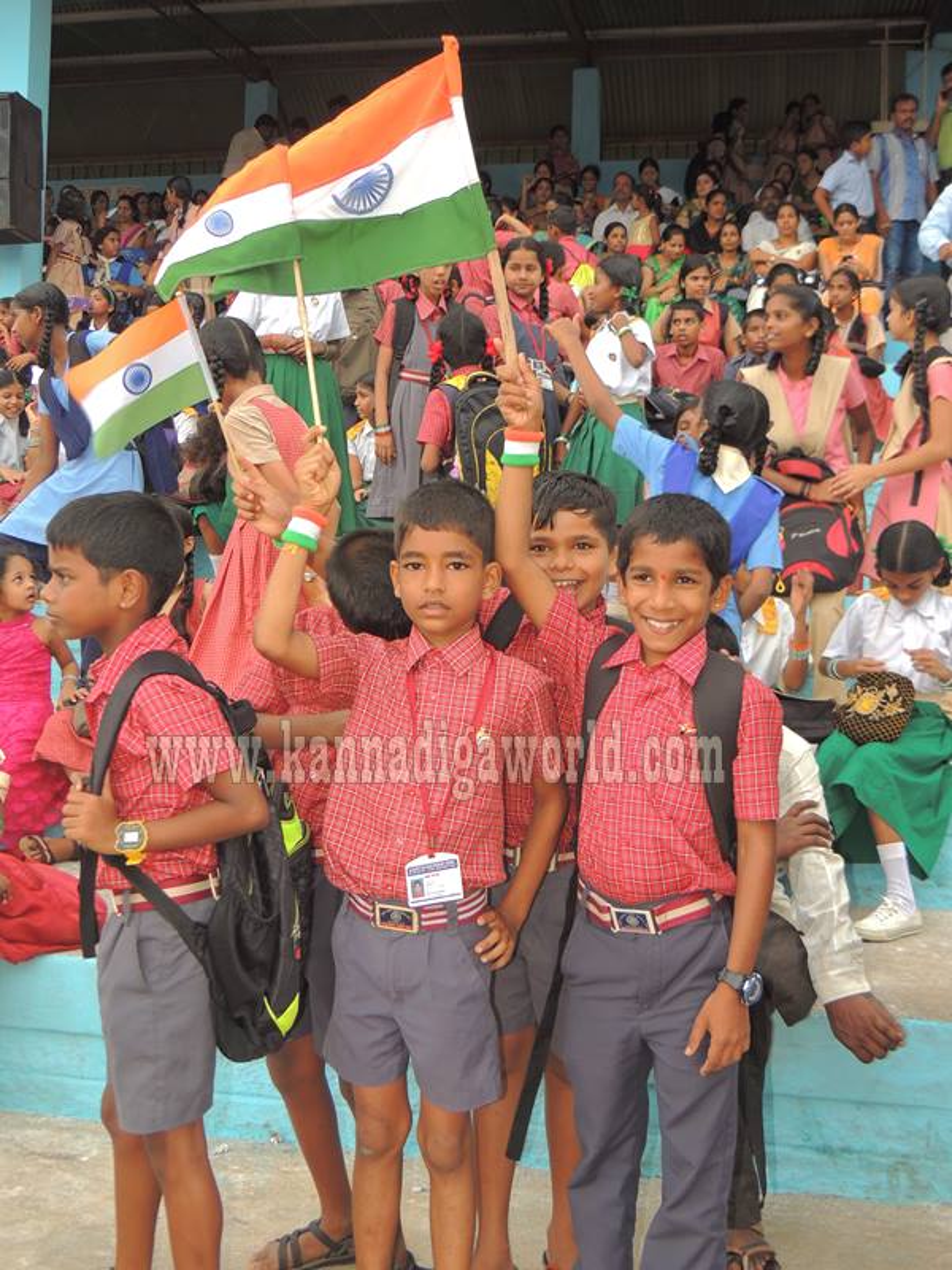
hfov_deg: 36.0
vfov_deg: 46.8
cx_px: 476
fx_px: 1467
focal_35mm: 40
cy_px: 635
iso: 100
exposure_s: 1/100
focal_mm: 7.1
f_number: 3.3
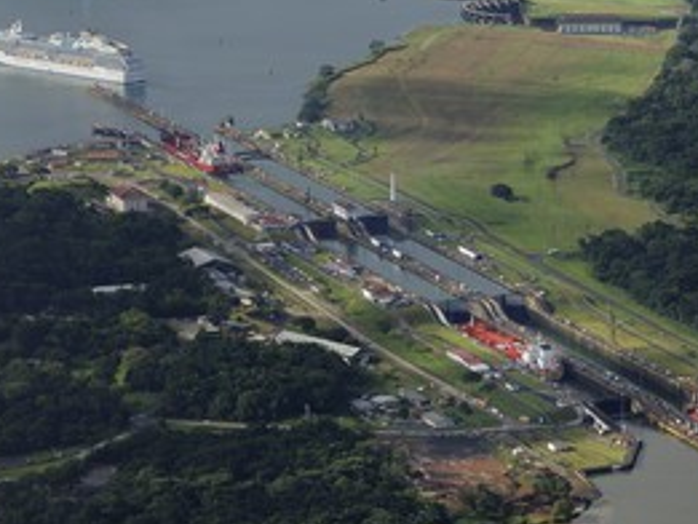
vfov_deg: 9.4
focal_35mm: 158
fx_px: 3187
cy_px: 235
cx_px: 481
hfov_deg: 12.5
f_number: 7.1
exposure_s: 1/640
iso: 200
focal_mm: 102
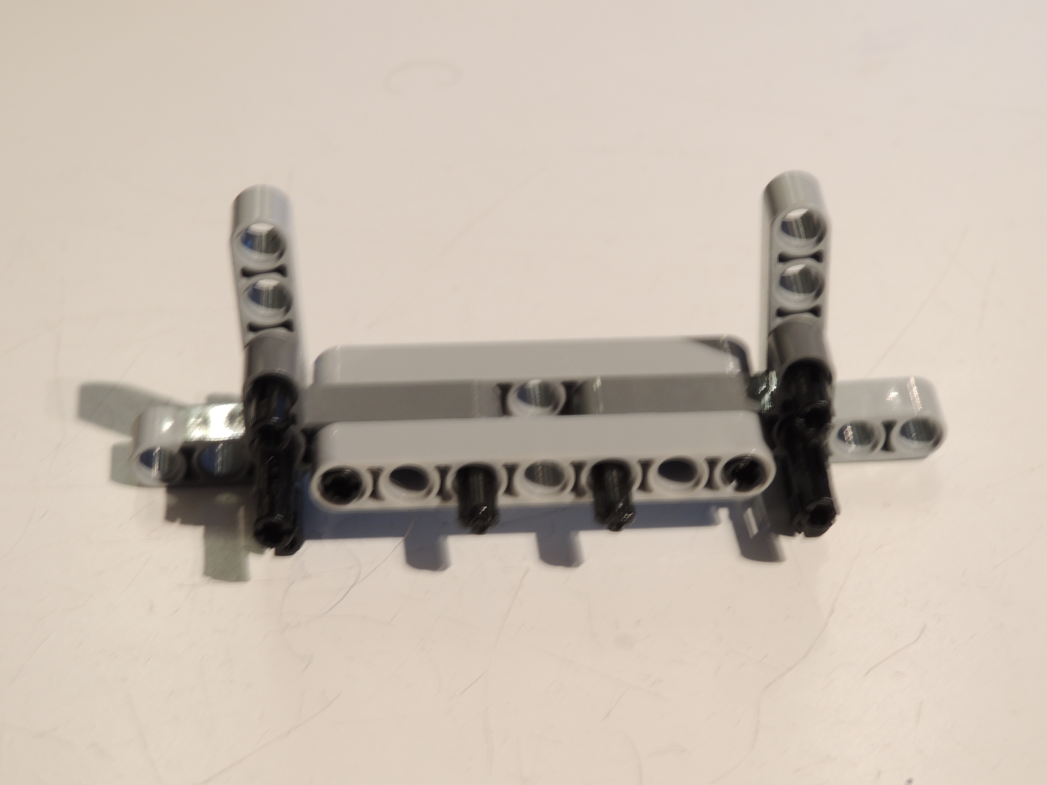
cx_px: 524
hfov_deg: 23.0
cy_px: 392
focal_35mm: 85
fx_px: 2571
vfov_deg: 17.4
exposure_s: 1/1.6
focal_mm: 15.1
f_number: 4
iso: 100
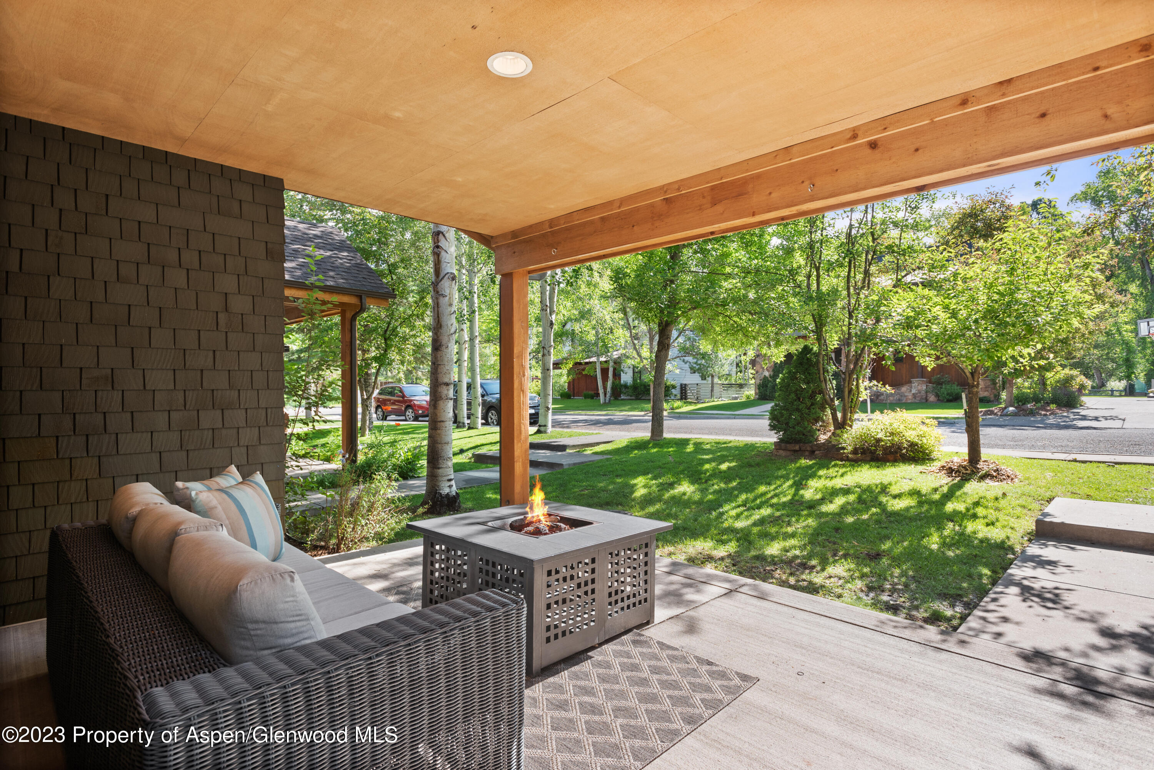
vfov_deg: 64.6
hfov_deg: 86.9
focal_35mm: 19
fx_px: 609
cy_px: 385
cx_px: 577
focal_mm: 19
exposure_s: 1/50
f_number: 7.1
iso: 320
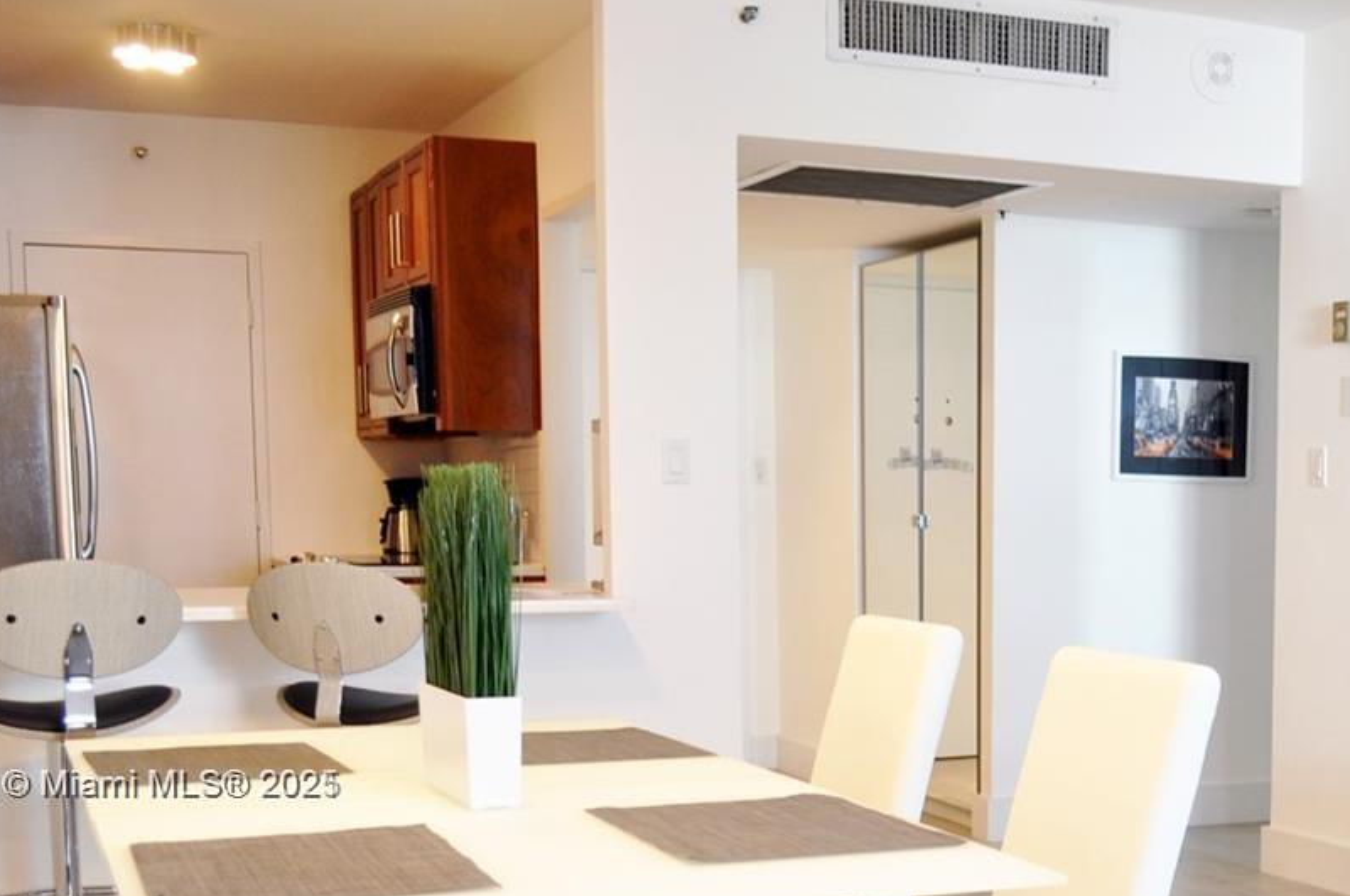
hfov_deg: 35.3
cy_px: 786
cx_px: 1149
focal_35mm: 54
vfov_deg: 24.4
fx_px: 2022
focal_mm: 18
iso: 400
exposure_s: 1/25
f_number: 3.5
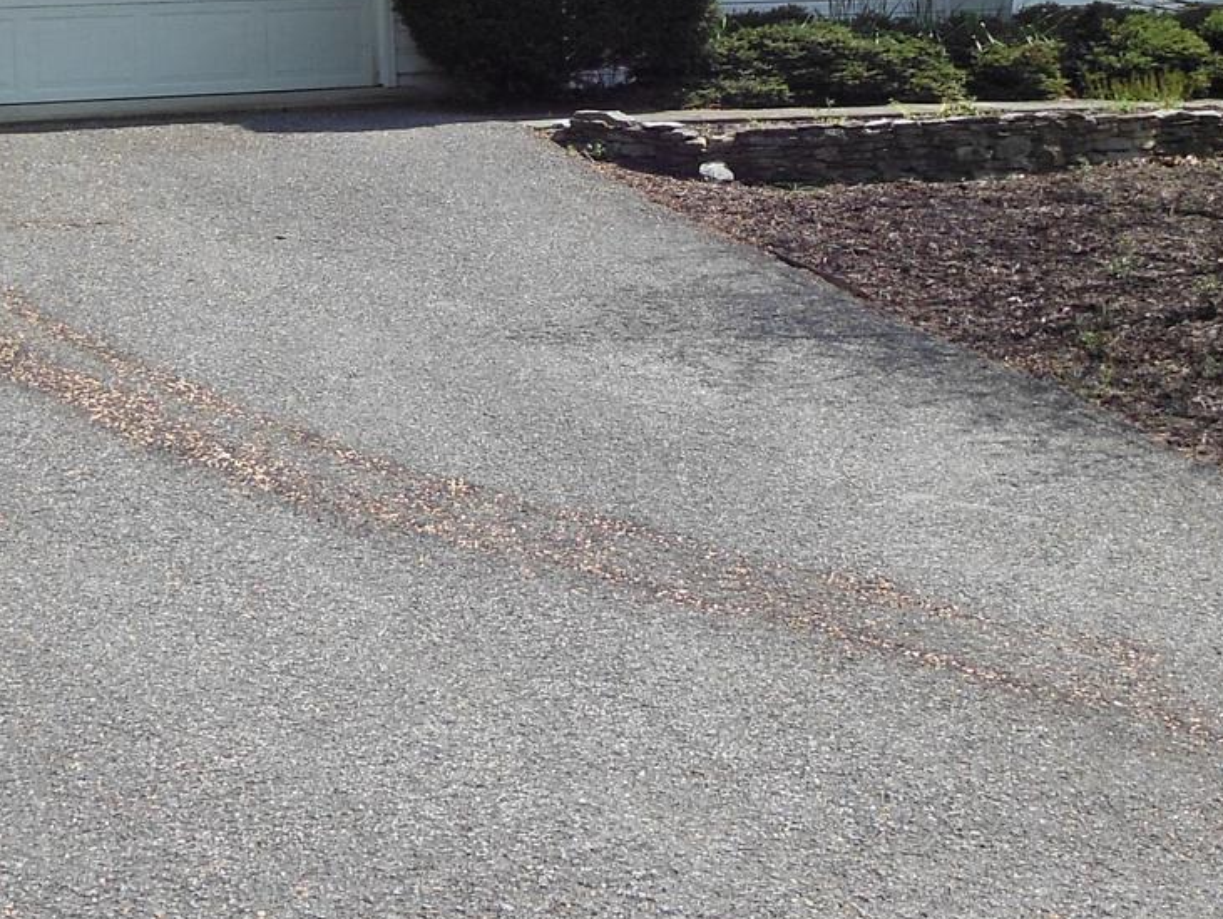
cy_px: 3
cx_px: 763
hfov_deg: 27.7
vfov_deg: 20.4
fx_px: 2474
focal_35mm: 70
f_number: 3.5
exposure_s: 1/800
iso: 125
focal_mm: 4.5
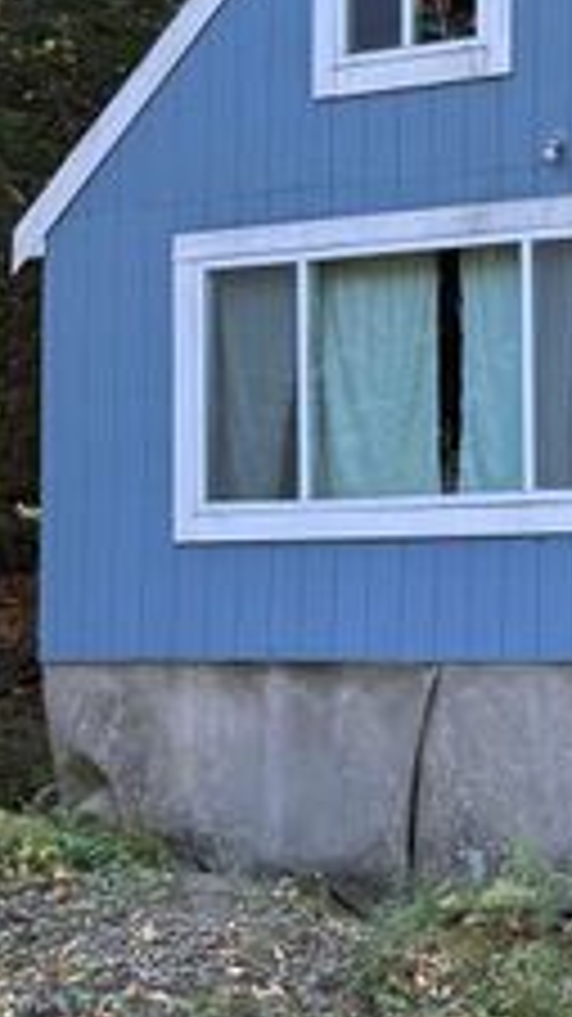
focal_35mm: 77
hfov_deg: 14.5
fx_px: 2078
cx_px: 892
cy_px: 610
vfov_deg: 27.5
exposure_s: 1/121
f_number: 1.78
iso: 64
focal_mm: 6.86
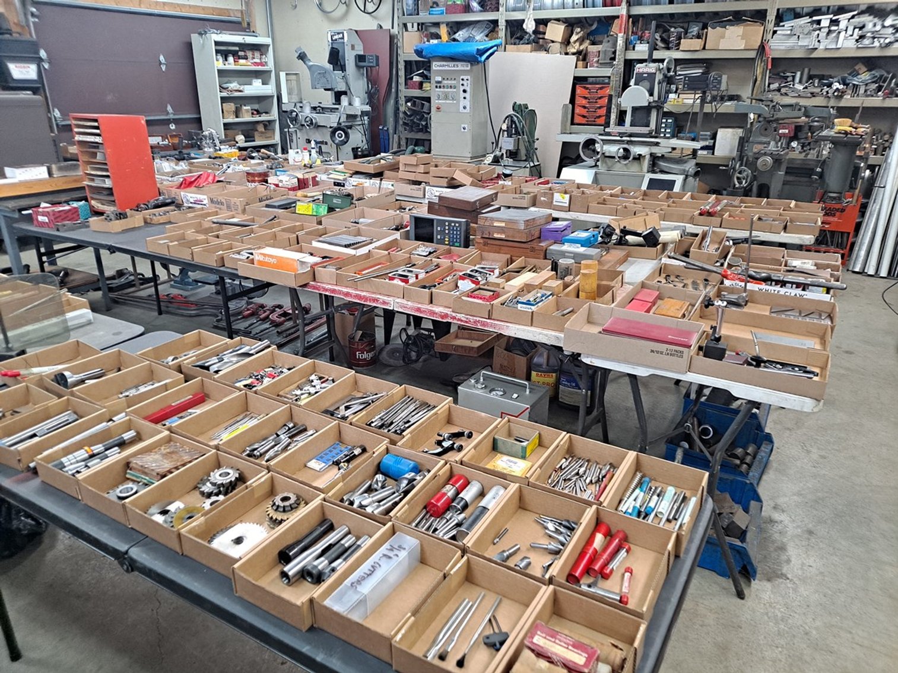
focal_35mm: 25
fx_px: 649
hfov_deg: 69.4
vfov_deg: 54.9
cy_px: 336
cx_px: 449
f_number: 2
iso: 320
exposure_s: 1/60
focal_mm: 4.6
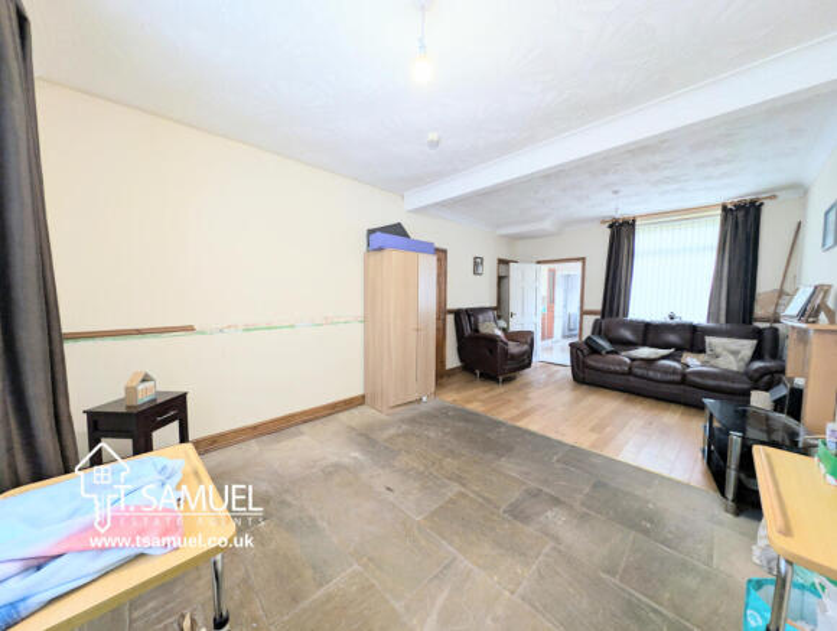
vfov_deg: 94.7
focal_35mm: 12
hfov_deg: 110.4
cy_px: 316
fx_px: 291
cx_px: 418
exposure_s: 1/29.2
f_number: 1.95
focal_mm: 2.23
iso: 77
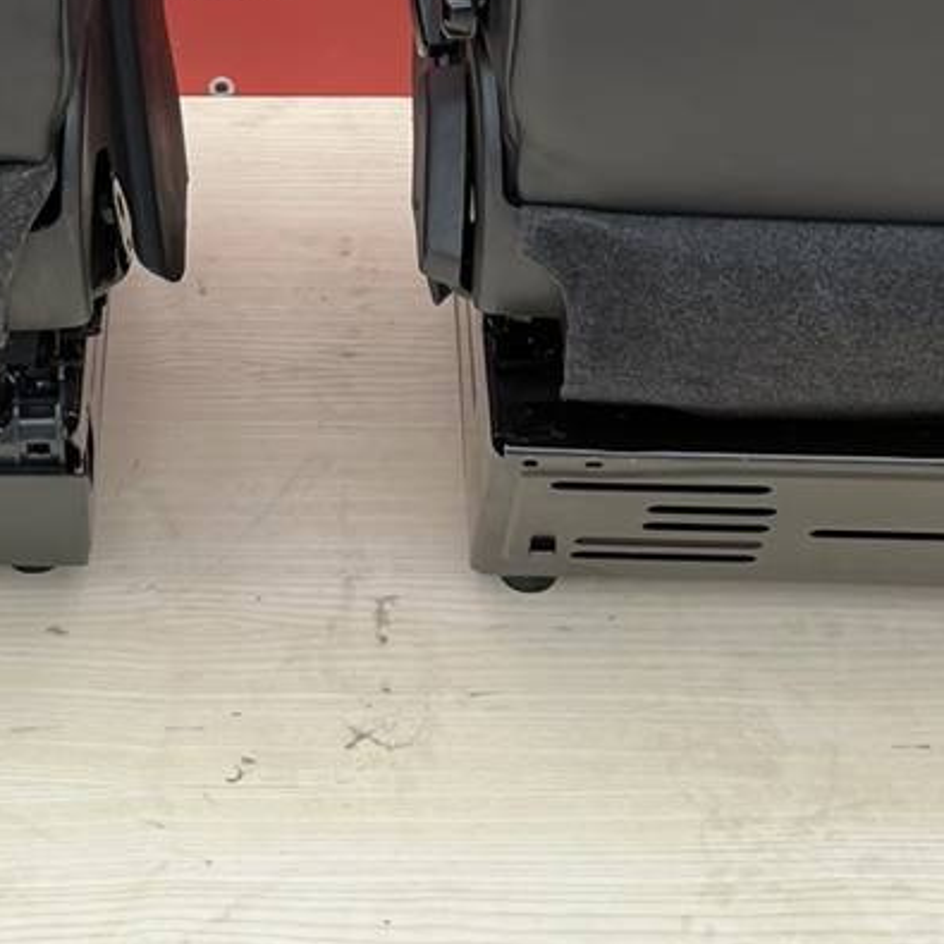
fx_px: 2869
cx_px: 299
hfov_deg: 18.6
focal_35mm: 93
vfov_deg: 17.0
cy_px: -459
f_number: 1.6
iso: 50
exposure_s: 1/399
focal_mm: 5.1
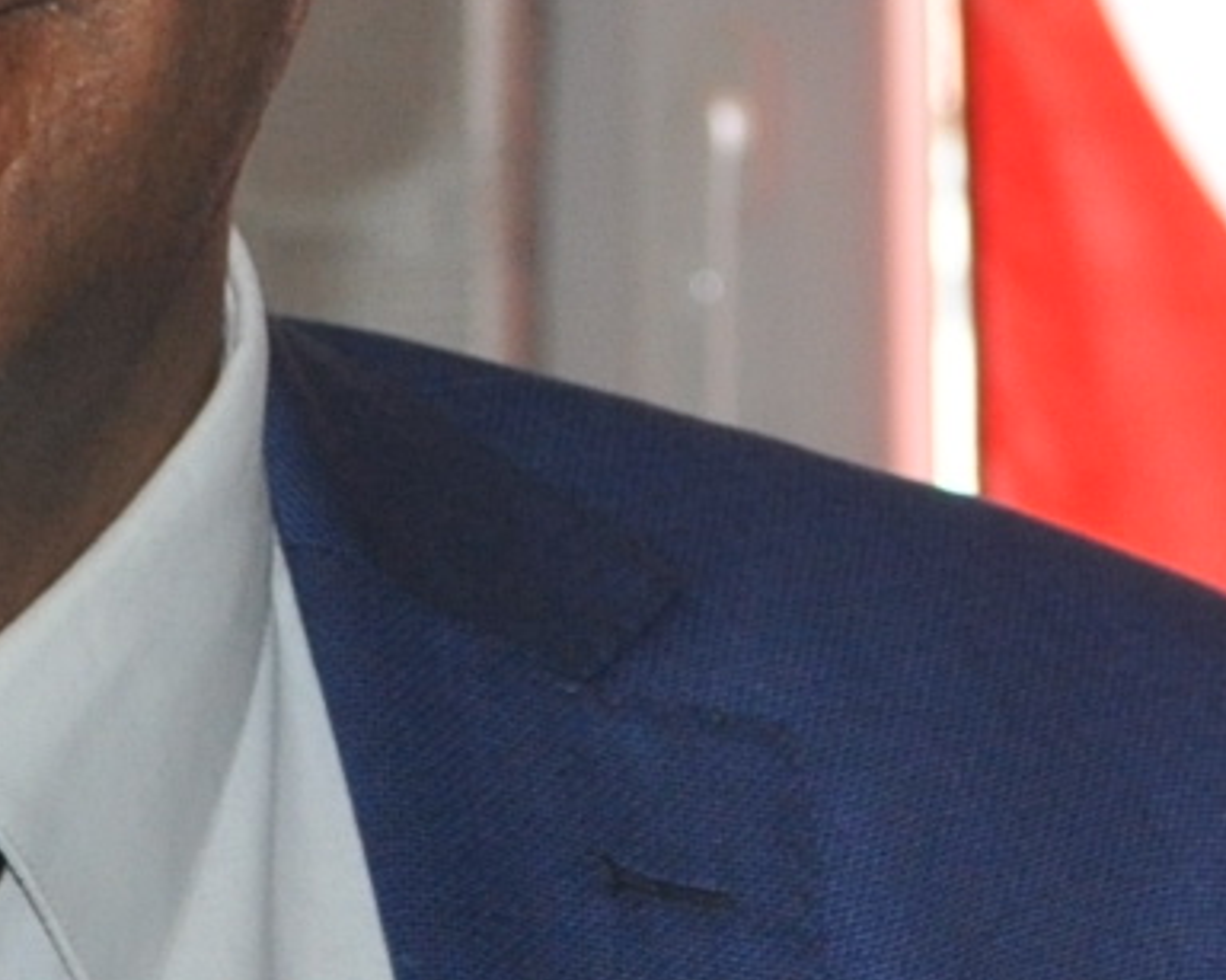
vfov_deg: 5.8
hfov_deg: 7.2
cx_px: 894
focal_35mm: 267
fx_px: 9686
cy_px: 236
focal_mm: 34
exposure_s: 1/125
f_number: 5
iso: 800
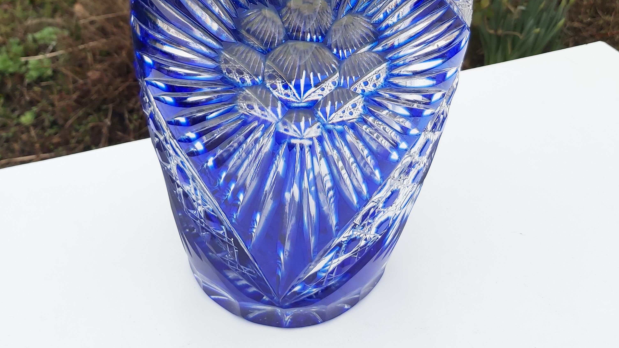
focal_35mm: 38
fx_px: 624
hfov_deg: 52.8
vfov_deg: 28.4
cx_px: 311
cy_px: -34
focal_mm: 3.92
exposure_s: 1/363
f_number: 1.7
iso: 64
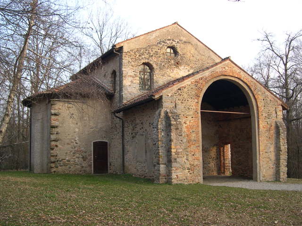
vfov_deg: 37.7
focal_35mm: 38
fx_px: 332
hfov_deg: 49.0
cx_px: 151
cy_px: 113
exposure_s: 1/129
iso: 100
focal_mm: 8
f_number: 2.8
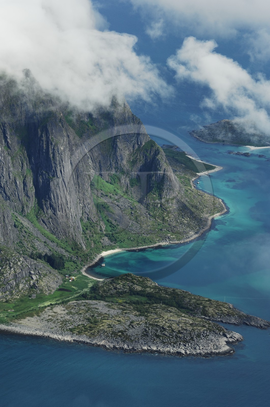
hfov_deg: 8.7
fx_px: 1777
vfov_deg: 13.1
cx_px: 135
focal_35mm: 158
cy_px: 204
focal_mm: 105
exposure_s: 1/1600
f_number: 4
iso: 100
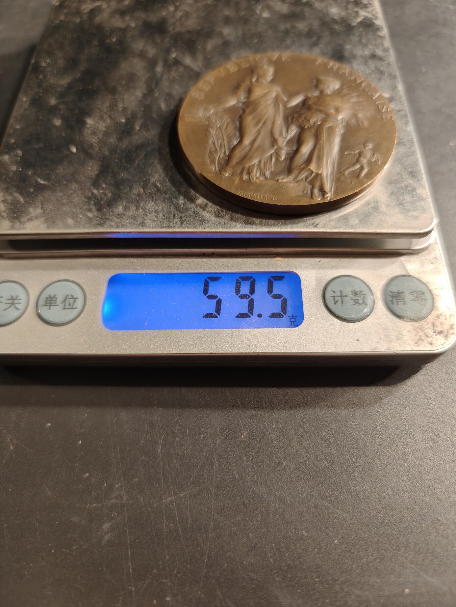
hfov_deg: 58.9
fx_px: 404
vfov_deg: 73.9
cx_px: 228
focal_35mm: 23
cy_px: 304
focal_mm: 6.06
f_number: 1.6
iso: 250
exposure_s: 1/196
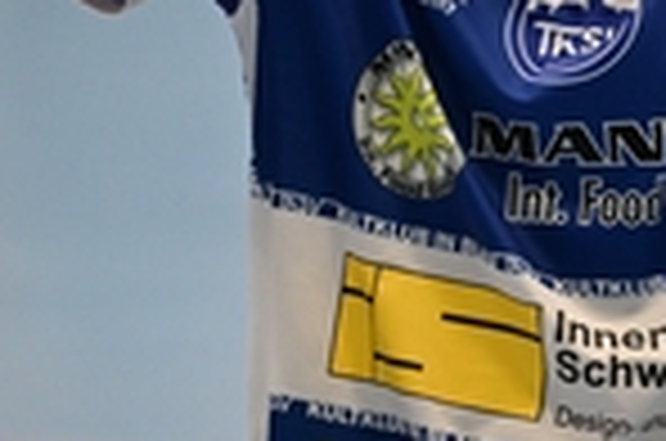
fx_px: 13513
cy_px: -117
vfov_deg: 1.9
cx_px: 742
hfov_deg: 2.8
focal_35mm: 732
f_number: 2.8
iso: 2000
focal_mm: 180
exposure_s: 1/1250
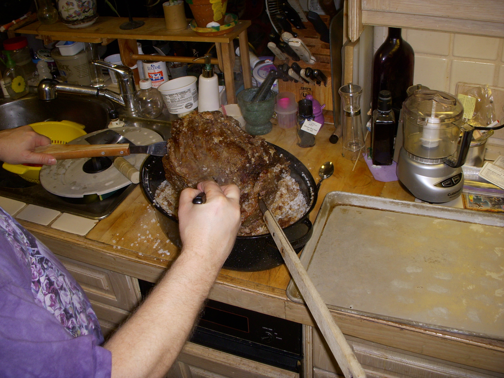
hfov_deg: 49.0
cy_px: 189
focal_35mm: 38
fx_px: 553
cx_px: 252
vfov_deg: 37.7
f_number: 3.3
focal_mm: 6.3
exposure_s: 1/30
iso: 100
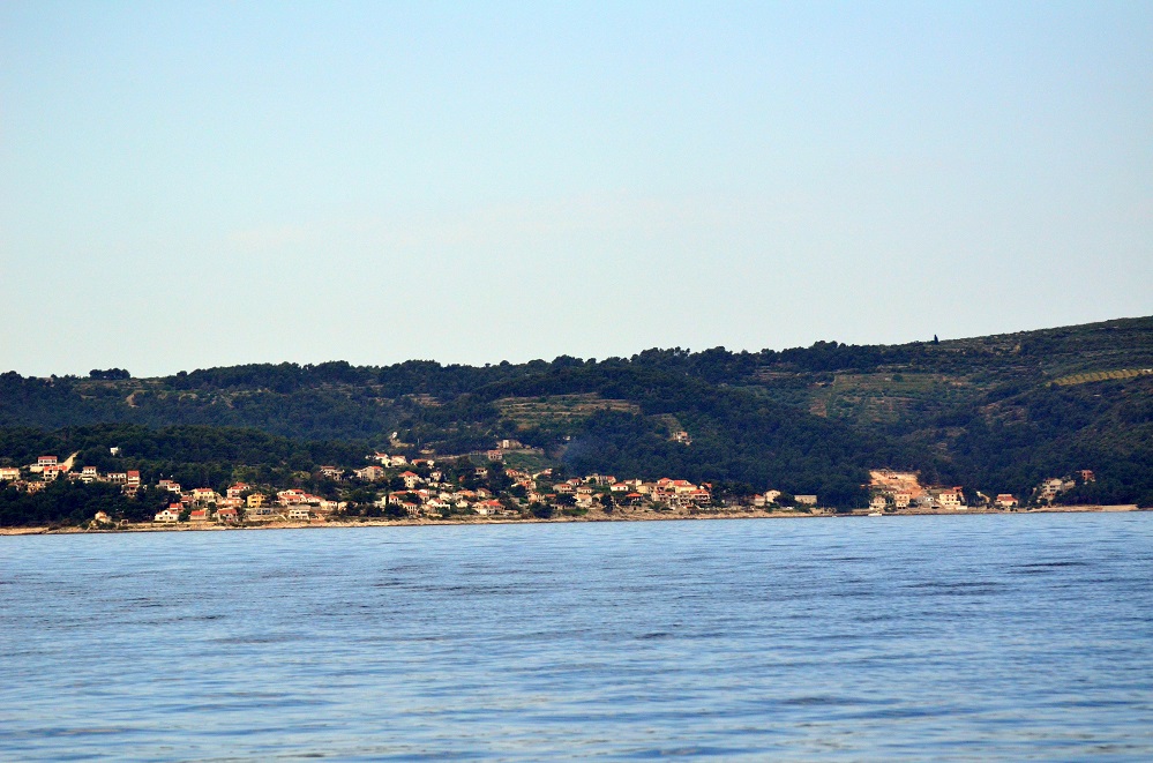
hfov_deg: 12.5
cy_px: 382
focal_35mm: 165
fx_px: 5272
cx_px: 576
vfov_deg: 8.3
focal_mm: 110
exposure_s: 1/5000
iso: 800
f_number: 4.5
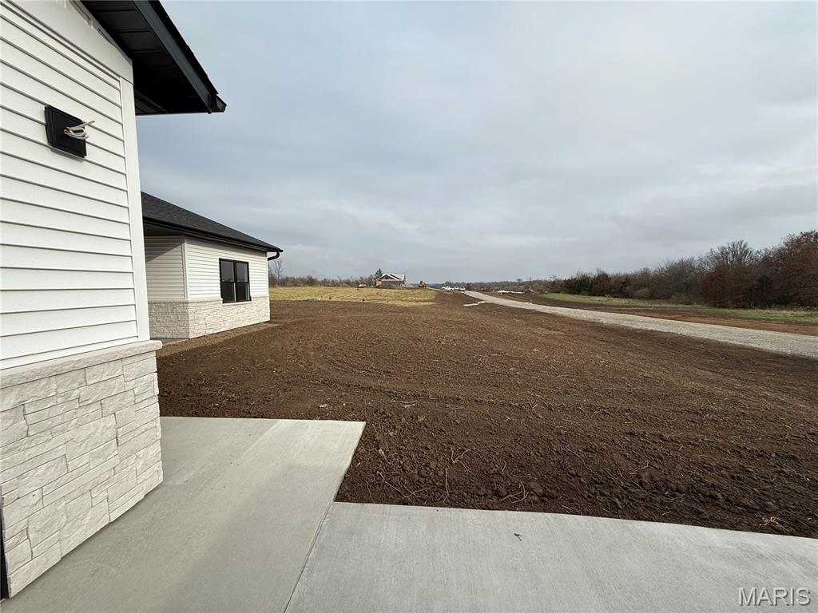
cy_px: 306
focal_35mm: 14
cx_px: 409
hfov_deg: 102.1
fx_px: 331
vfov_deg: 85.7
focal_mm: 2.22
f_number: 2.2
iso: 50
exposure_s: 1/1167
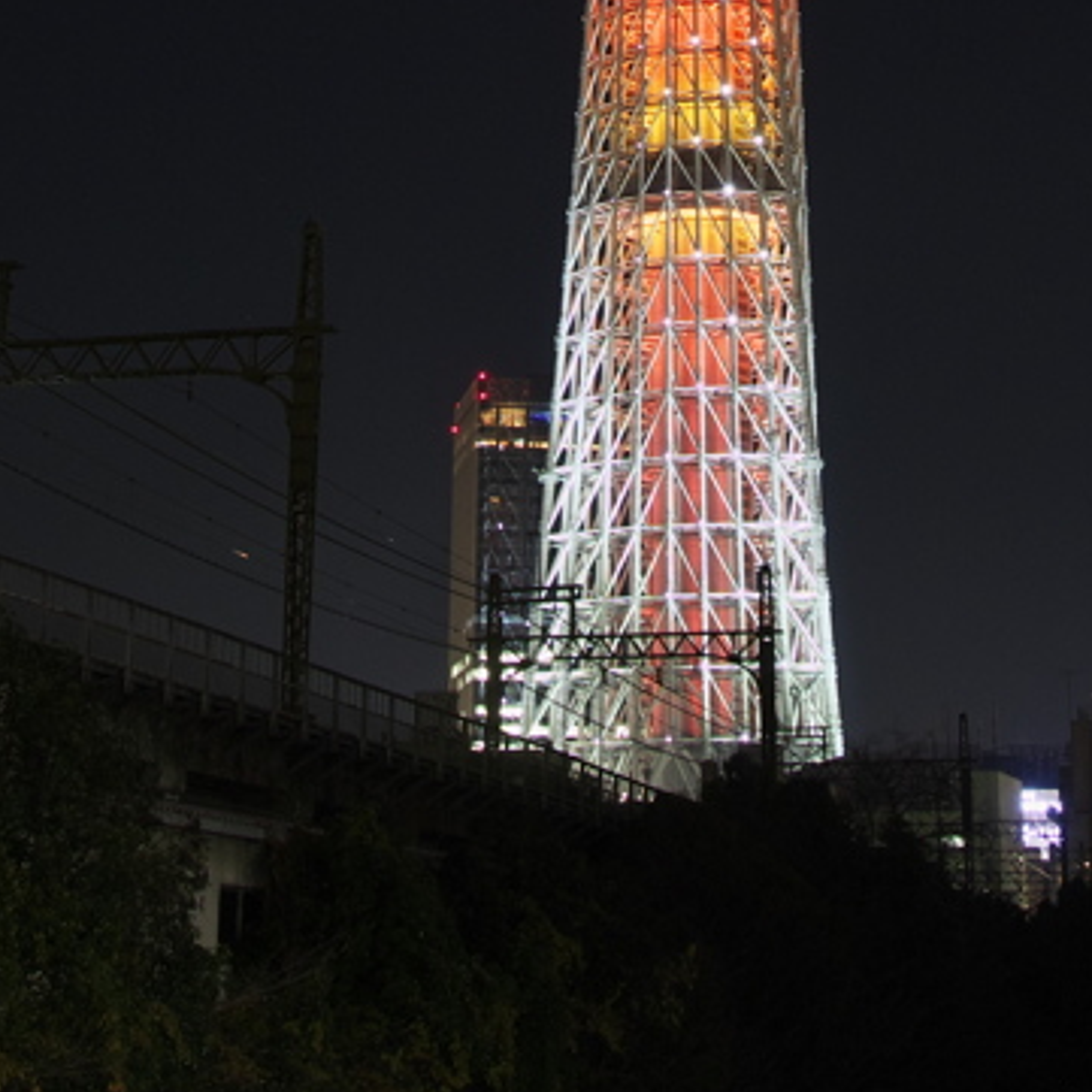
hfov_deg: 21.1
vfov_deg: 19.7
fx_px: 2927
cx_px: 546
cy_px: -254
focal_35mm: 82
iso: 100
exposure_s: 10
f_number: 5.6
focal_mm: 12.7
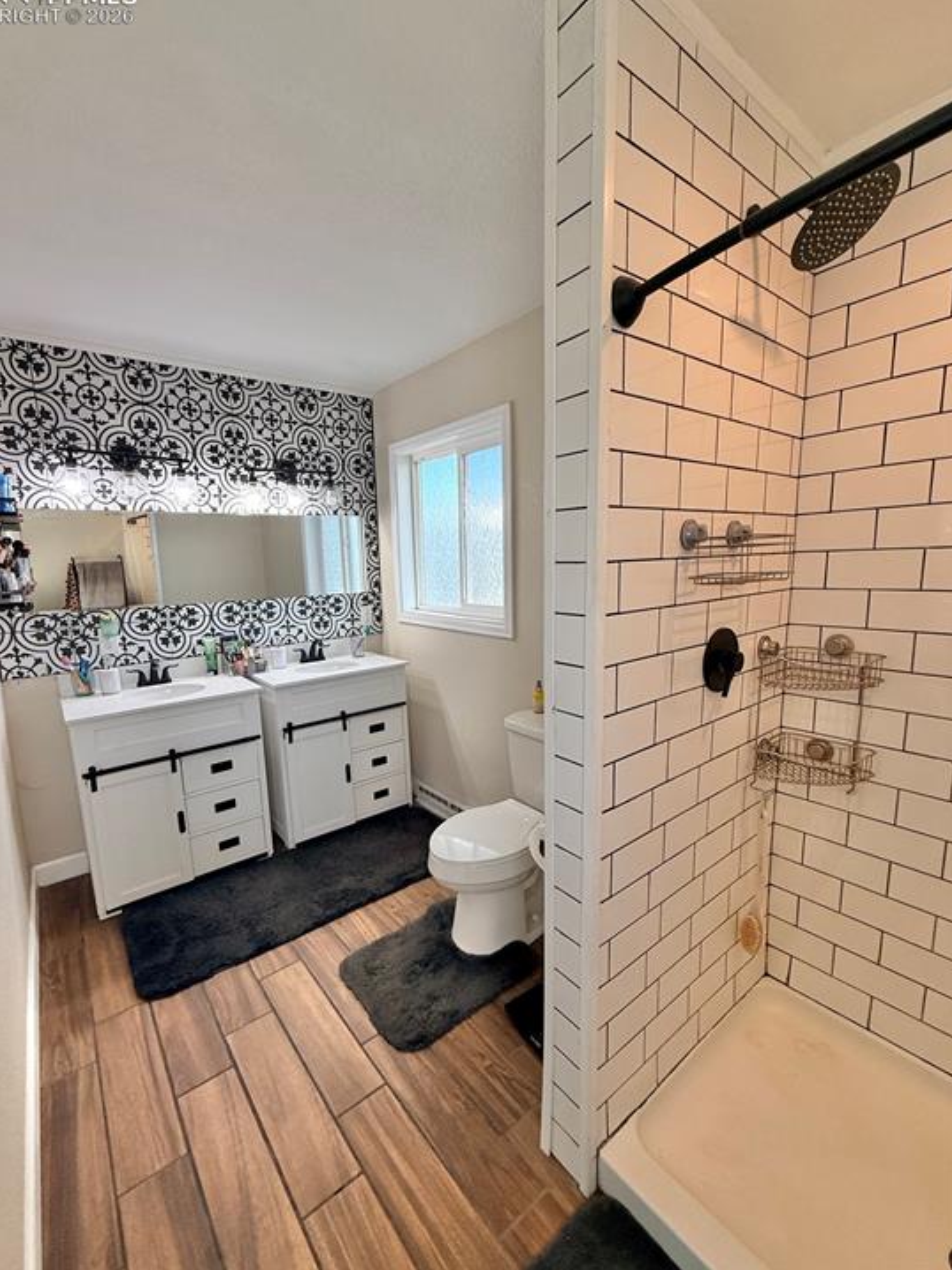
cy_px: 648
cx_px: 448
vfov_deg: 98.1
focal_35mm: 15
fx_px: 550
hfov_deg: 81.7
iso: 125
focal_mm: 2.22
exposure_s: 1/120
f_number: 2.2
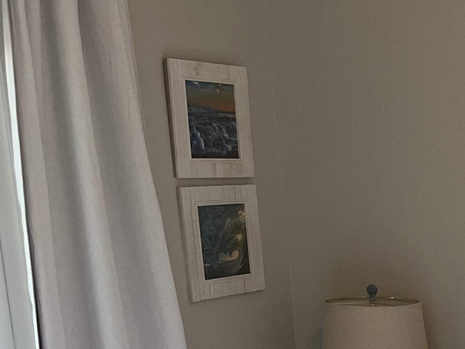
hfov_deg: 16.5
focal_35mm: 104
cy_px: 561
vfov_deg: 13.2
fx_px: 1397
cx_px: 778
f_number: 1.6
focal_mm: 5.1
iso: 125
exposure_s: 1/120
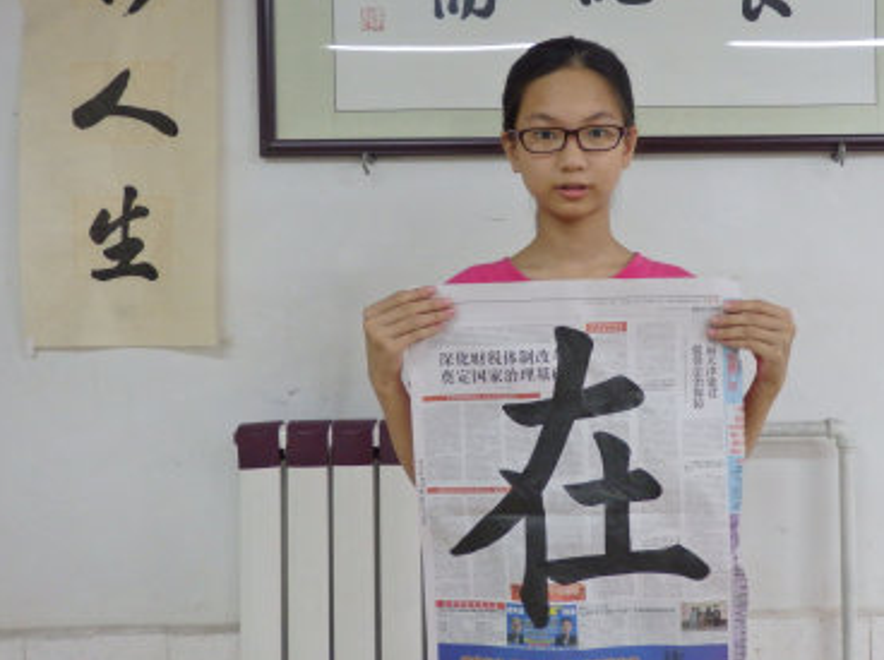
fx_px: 1020
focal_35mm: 40
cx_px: 581
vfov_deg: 35.8
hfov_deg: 46.2
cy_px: 265
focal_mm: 5.5
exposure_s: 1/60
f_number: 3.3
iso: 500
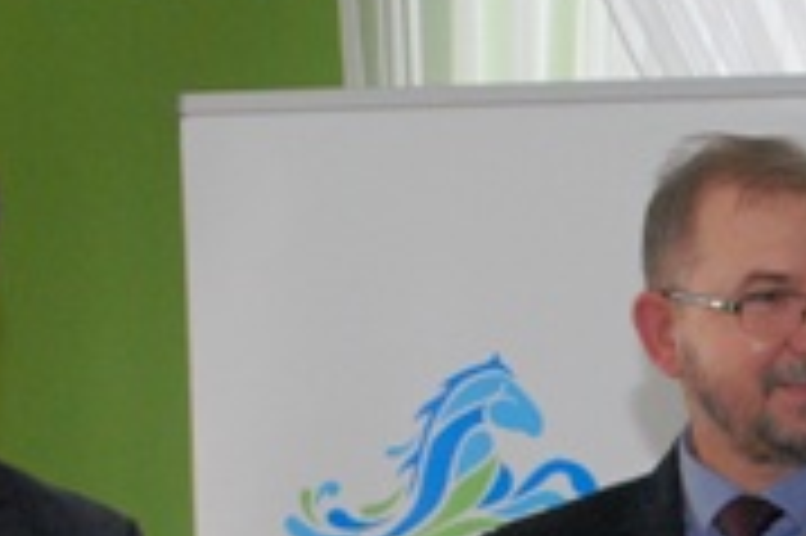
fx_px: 3847
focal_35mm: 172
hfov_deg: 11.8
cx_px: 847
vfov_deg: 7.9
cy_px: 680
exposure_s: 1/125
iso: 800
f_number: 7.1
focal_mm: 32
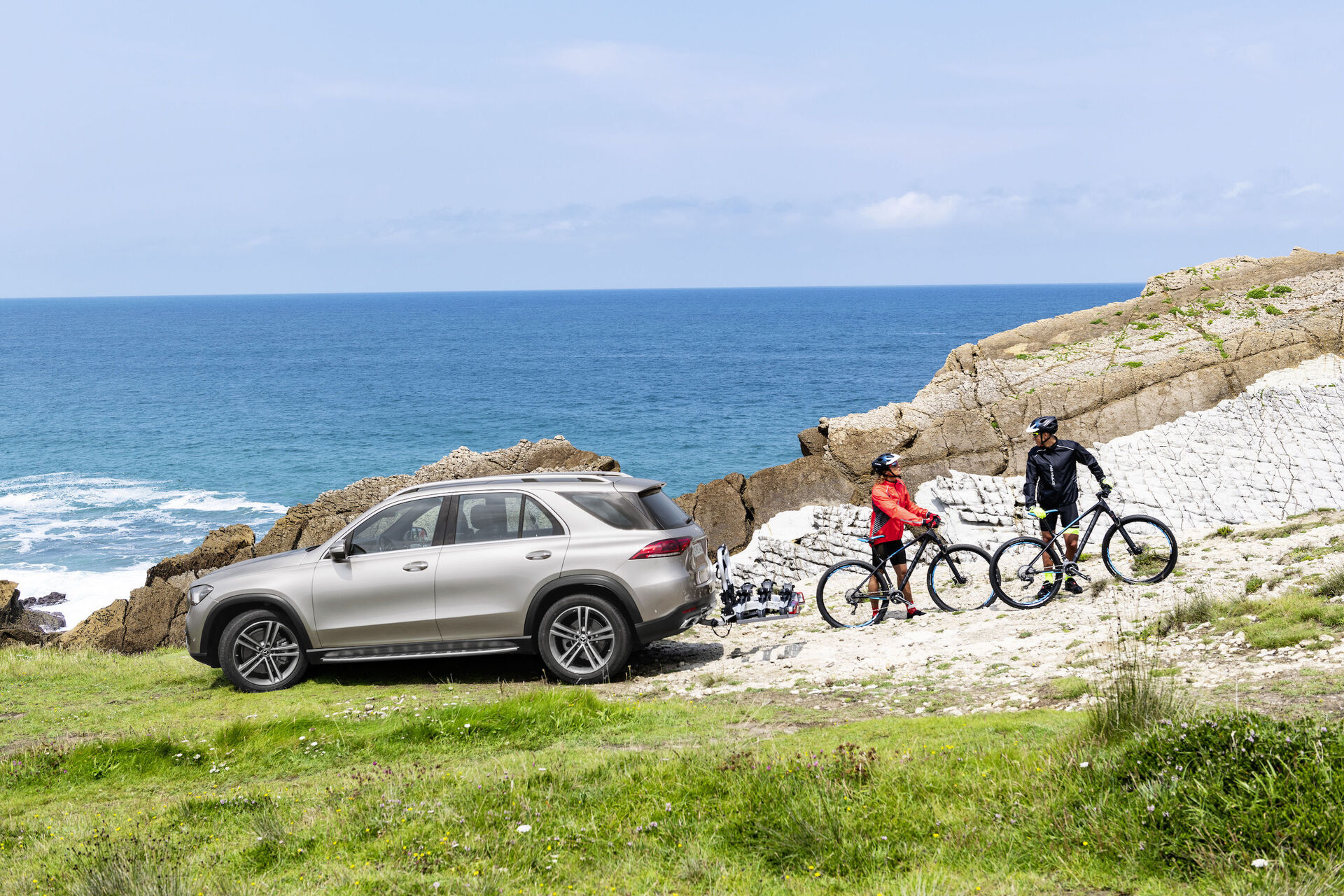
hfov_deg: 48.5
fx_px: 1493
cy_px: 448
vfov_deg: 33.4
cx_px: 672
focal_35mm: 40
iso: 100
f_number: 9
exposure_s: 1/500
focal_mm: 40
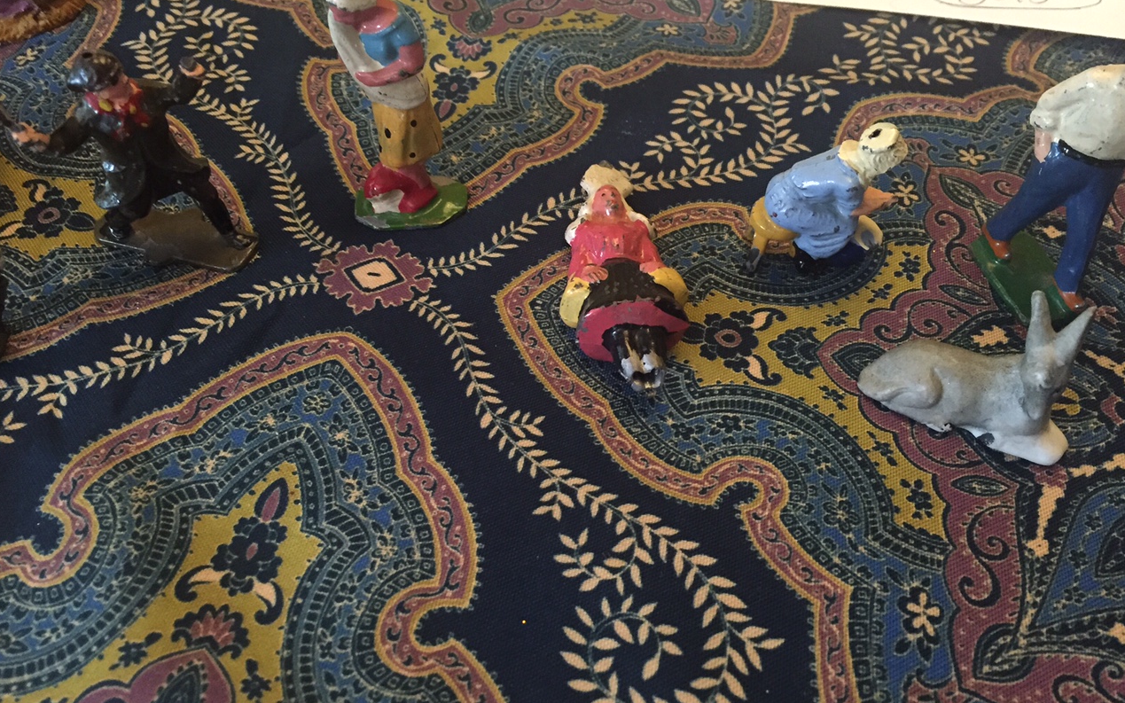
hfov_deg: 61.2
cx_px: 561
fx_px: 950
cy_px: 349
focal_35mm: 31
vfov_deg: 40.6
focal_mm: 4.15
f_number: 2.2
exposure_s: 1/15
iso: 320
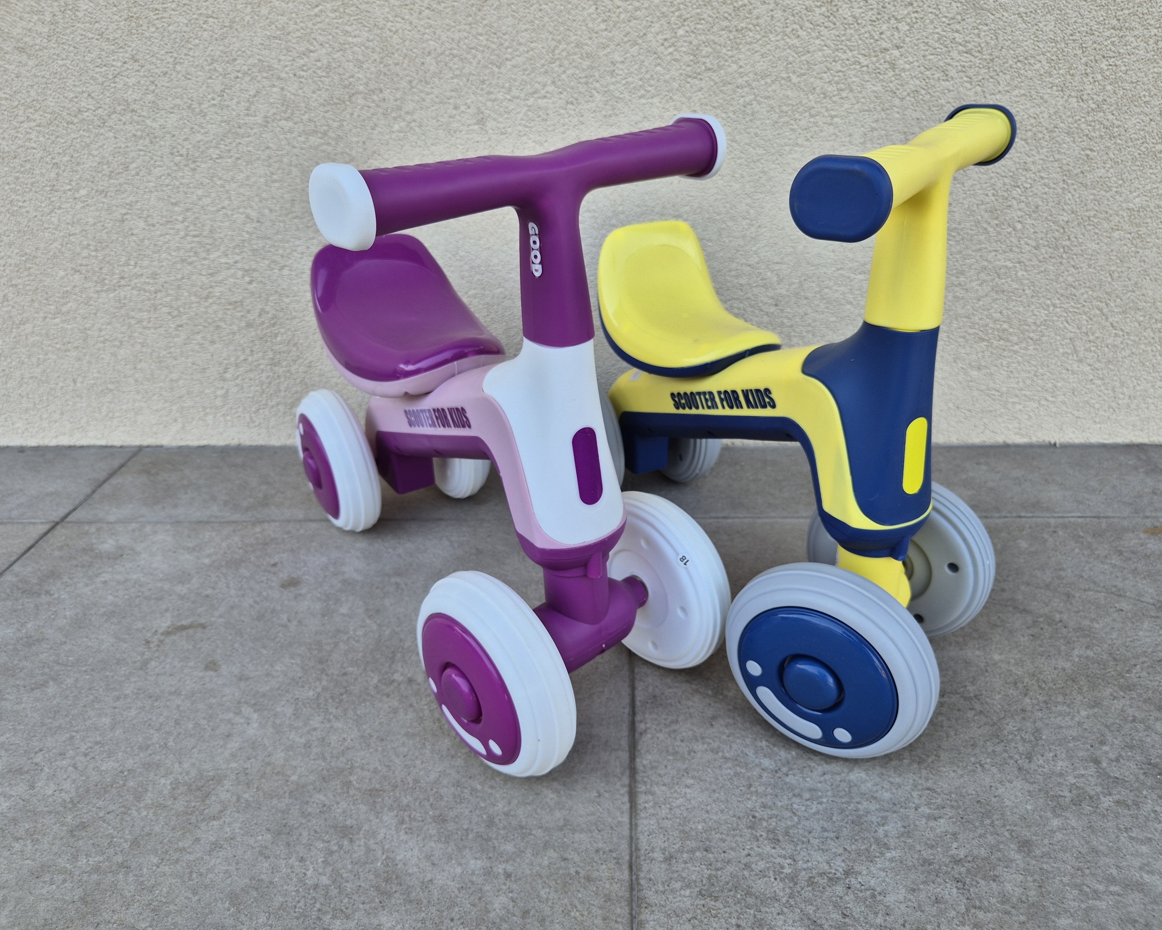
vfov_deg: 58.8
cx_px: 608
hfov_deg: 70.2
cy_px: 466
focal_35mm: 24
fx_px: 825
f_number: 1.8
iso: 25
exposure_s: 1/199
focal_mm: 5.4
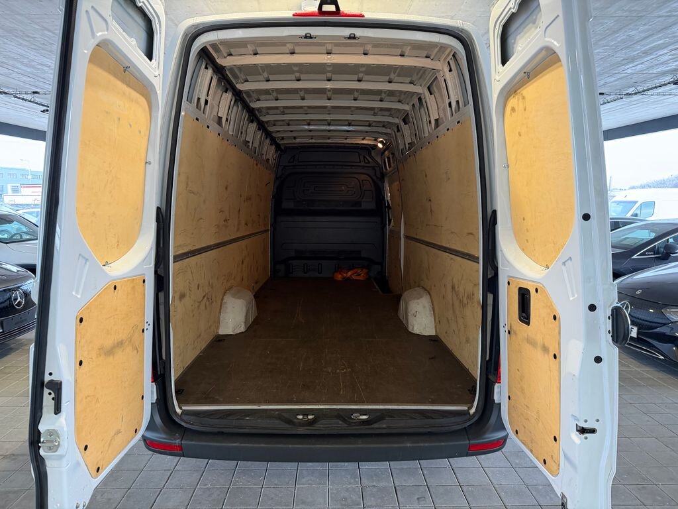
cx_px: 339
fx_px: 470
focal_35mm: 24
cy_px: 254
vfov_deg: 56.8
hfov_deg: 71.6
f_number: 1.78
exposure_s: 1/50
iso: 250
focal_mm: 6.76
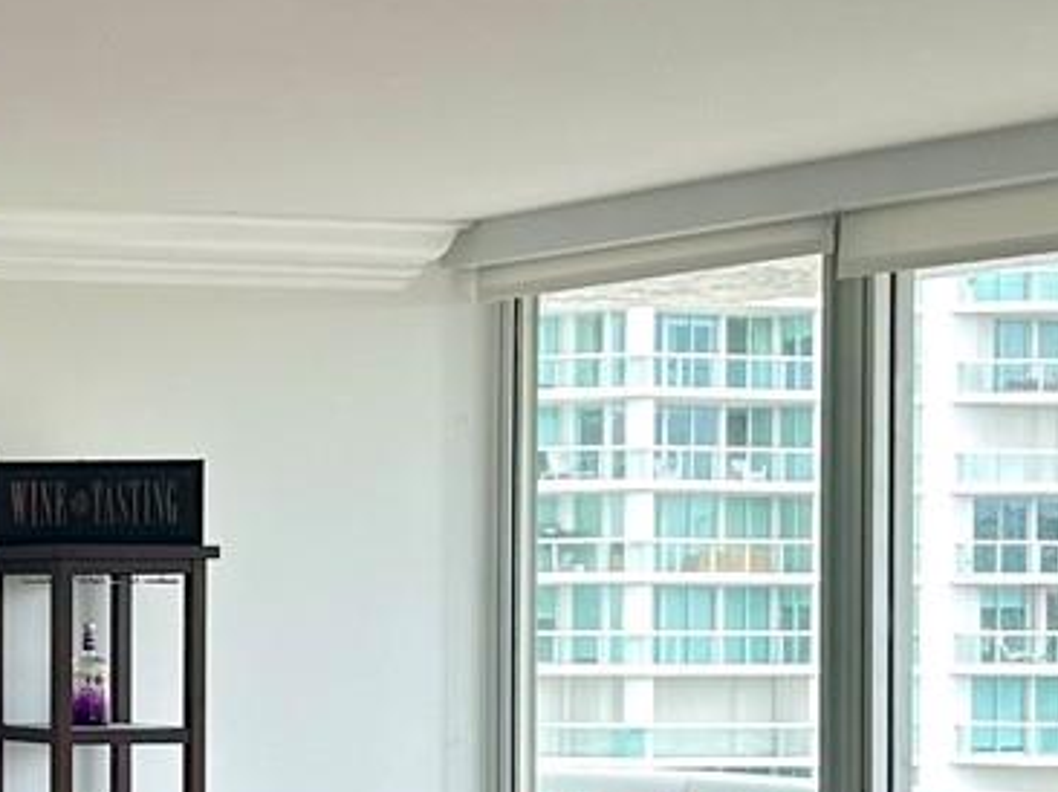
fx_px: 3207
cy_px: 627
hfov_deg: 17.2
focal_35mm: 105
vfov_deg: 14.0
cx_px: -457
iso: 80
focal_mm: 6.86
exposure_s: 1/561
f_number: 1.78
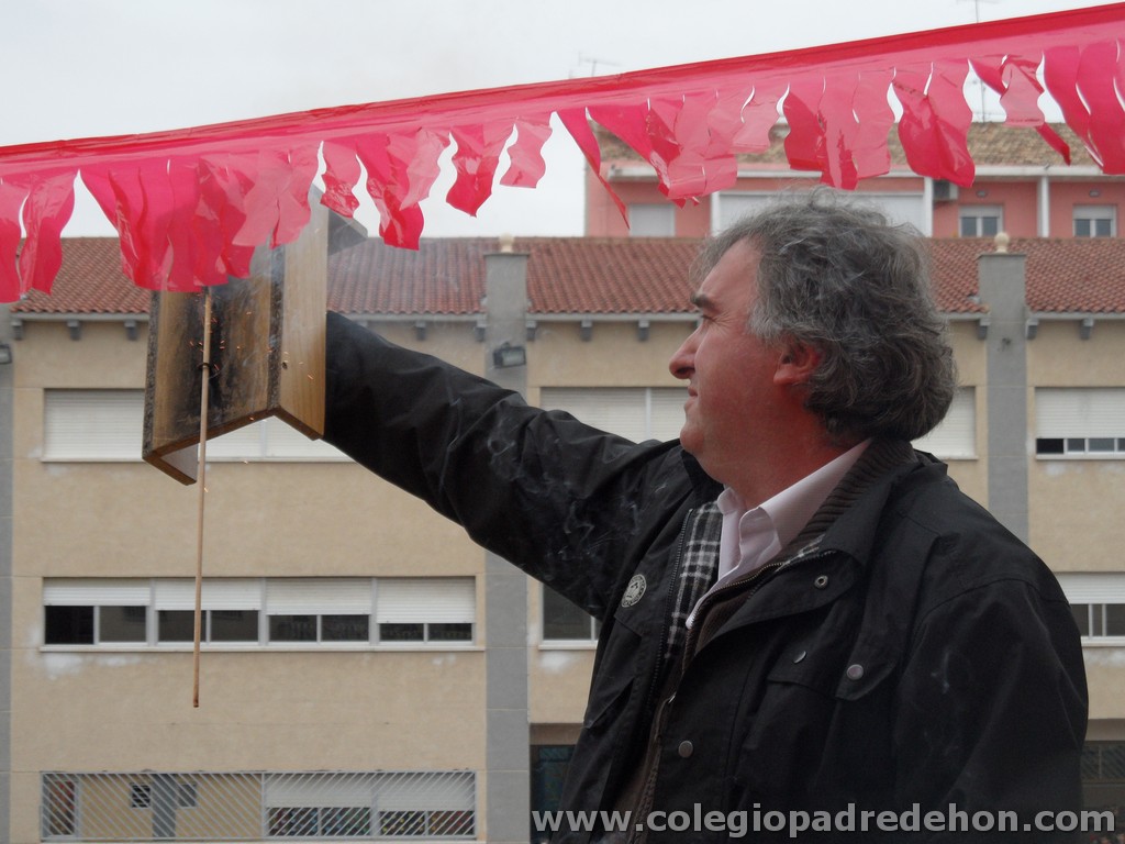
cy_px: 422
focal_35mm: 80
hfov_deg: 24.4
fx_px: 2600
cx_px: 562
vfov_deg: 18.4
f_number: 4.2
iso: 80
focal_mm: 13.2
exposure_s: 1/125
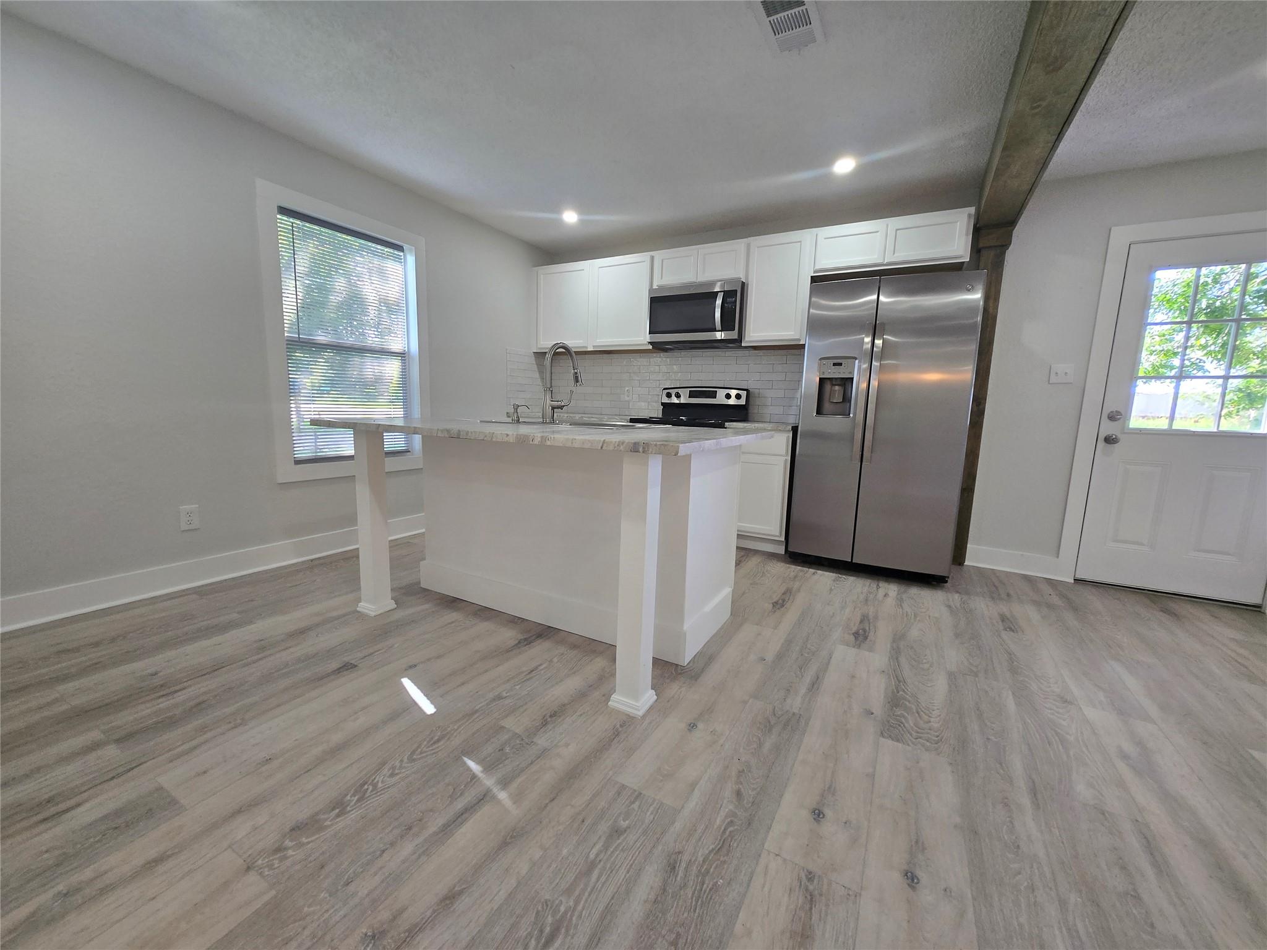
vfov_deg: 89.9
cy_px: 475
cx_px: 634
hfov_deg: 106.2
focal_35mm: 13
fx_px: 476
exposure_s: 1/60
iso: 100
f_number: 2.2
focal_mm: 1.7
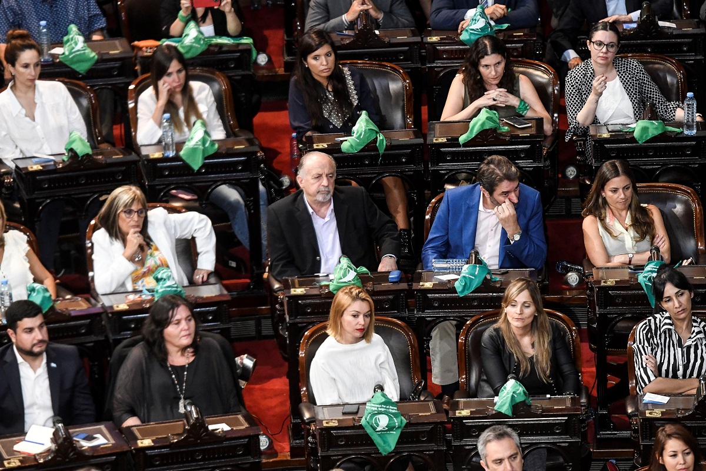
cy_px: 236
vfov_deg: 5.6
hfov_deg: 8.3
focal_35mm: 248
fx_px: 4853
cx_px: 353
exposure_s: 1/250
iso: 4000
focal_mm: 165
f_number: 3.2
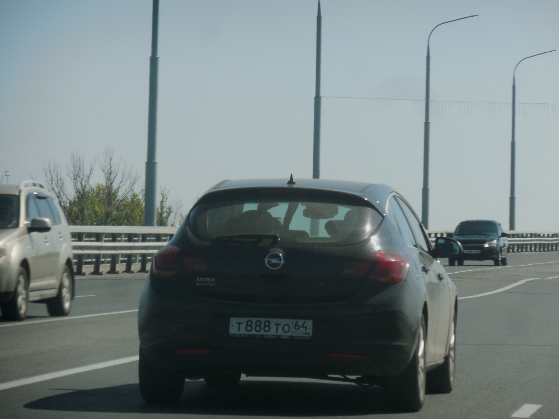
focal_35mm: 223
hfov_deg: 8.9
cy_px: 210
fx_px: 3601
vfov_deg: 6.7
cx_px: 280
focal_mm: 39.8
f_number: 5.8
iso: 125
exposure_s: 1/400
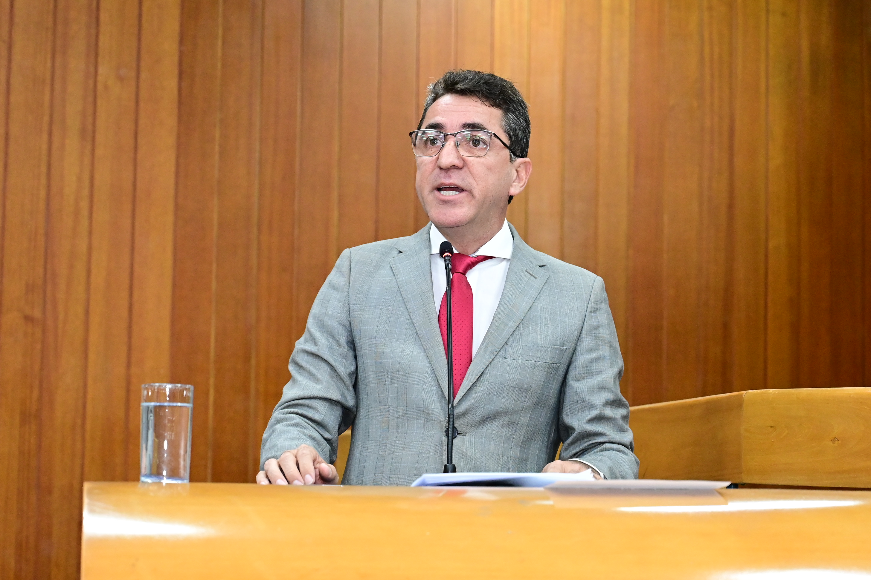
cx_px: 436
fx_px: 2153
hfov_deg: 22.9
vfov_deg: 15.4
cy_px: 291
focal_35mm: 89
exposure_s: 1/125
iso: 4000
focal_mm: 59
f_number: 4
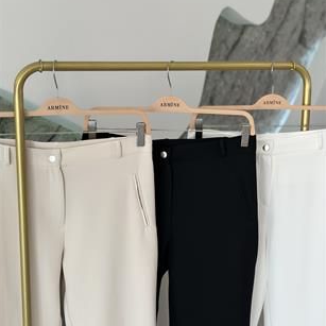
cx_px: 164
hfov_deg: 30.0
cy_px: 171
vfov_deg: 30.0
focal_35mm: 57
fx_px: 607
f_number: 1.78
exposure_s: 1/511
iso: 80
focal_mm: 6.86
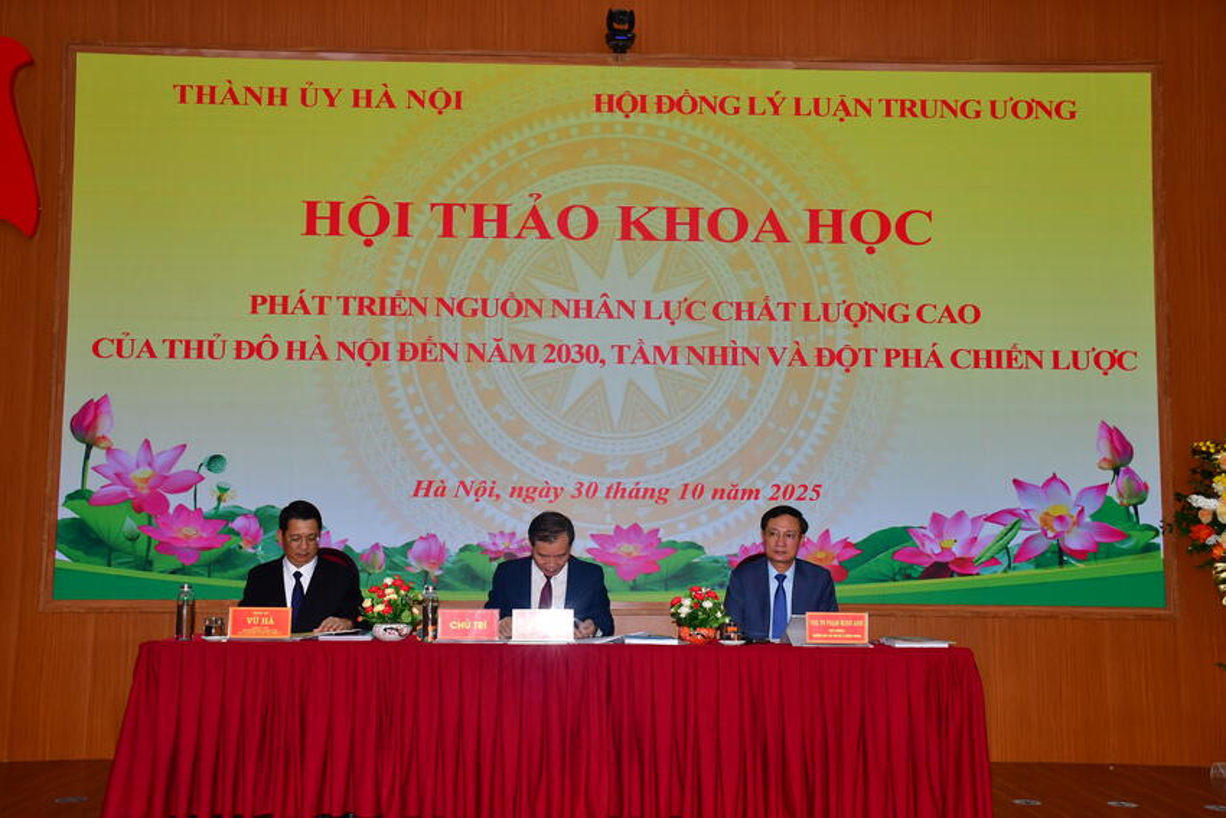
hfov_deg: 48.5
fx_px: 1362
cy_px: 409
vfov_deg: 33.4
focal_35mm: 40
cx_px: 613
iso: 400
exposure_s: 1/250
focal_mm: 27
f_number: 5.6
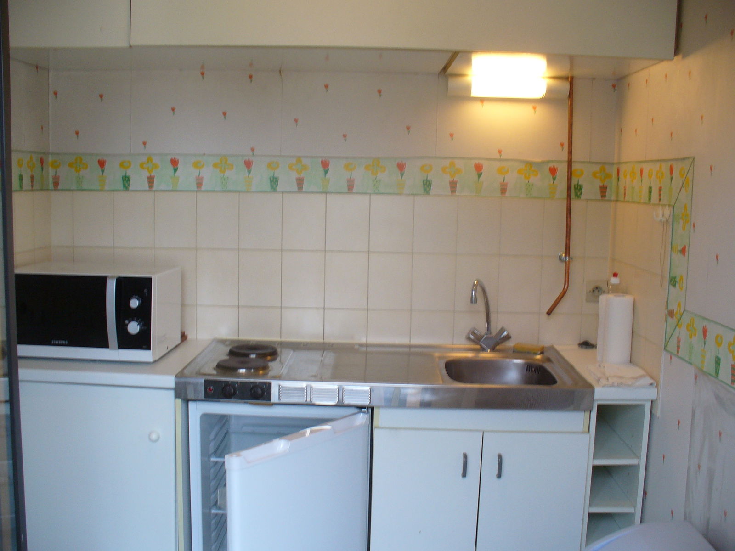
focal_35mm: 37
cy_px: 276
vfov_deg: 38.7
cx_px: 368
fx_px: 786
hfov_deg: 50.1
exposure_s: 1/40
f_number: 2.8
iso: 100
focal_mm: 6.1
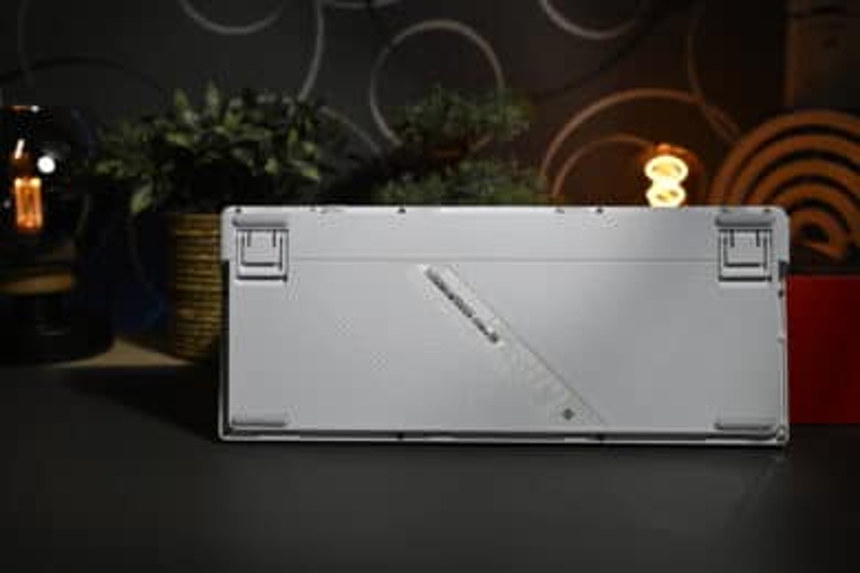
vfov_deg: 29.9
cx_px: 430
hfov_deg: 43.6
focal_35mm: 45
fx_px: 1075
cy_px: 286
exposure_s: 1/500
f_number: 4.5
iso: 320
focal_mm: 45
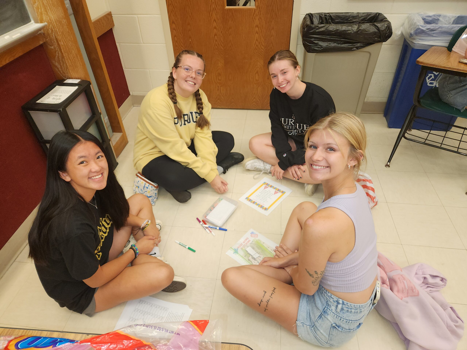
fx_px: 310
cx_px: 234
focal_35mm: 23
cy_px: 175
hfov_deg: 73.9
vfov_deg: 58.9
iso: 80
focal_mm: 5.4
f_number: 1.8
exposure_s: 1/60
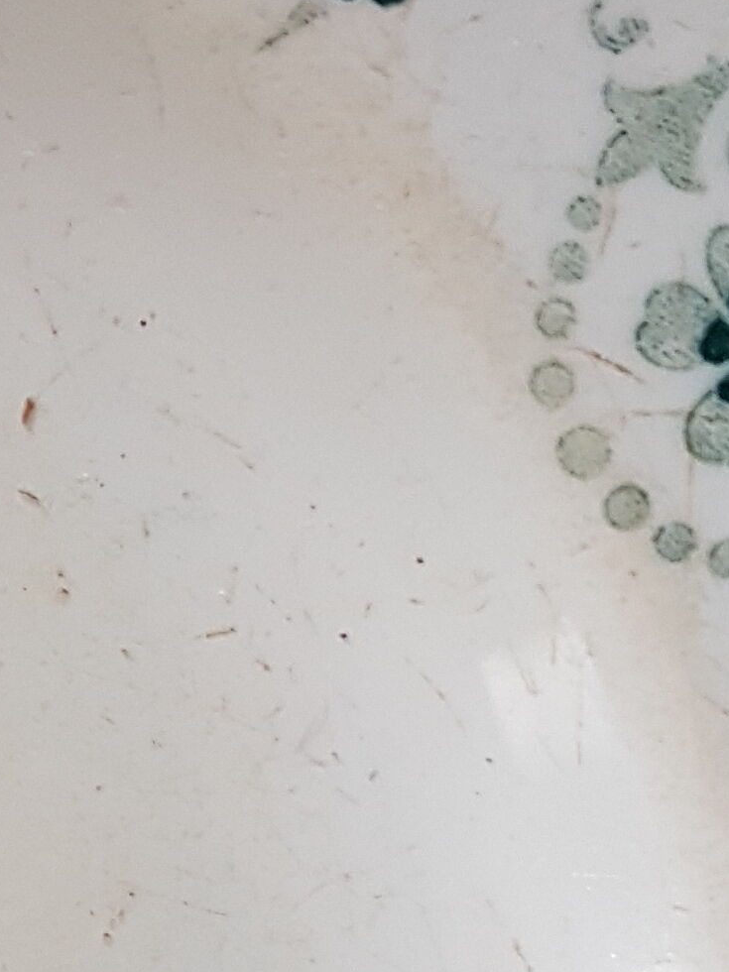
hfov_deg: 13.8
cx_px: 128
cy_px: 902
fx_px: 3005
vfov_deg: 18.0
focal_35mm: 107
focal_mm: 4.2
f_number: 1.7
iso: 160
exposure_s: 1/24
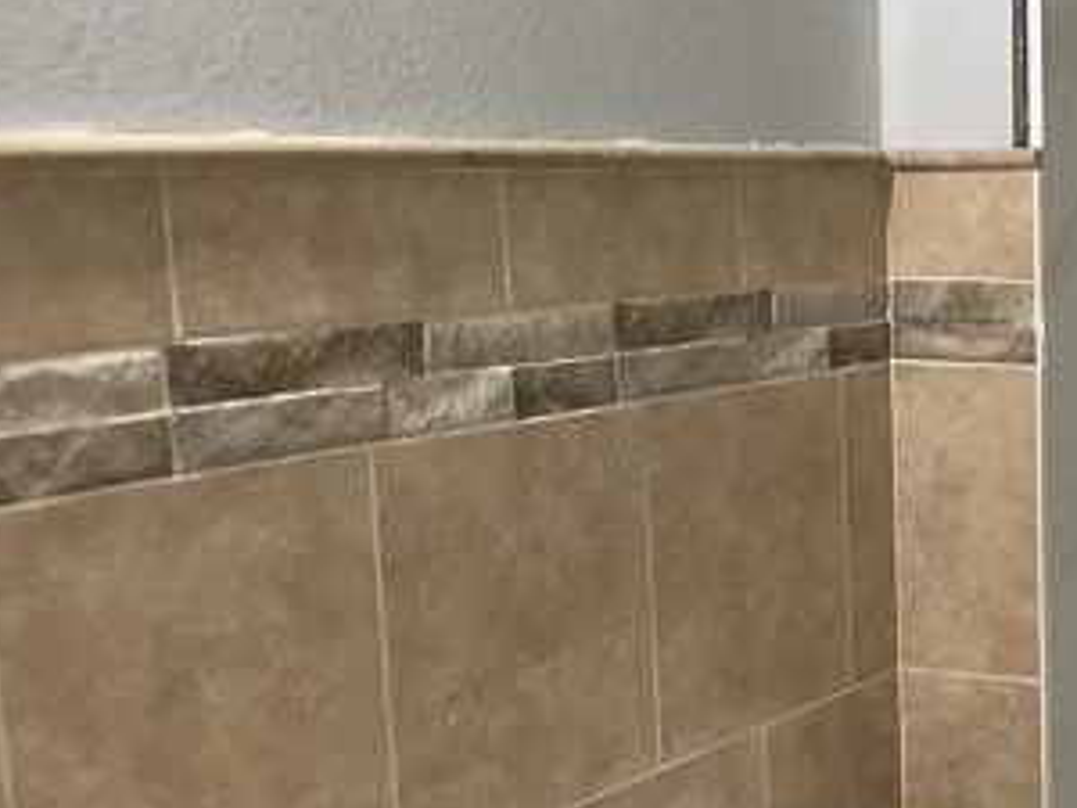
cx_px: 1235
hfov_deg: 18.9
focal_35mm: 99
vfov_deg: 14.9
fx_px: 3080
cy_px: 610
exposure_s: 1/60
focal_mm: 3
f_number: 1.8
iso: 125
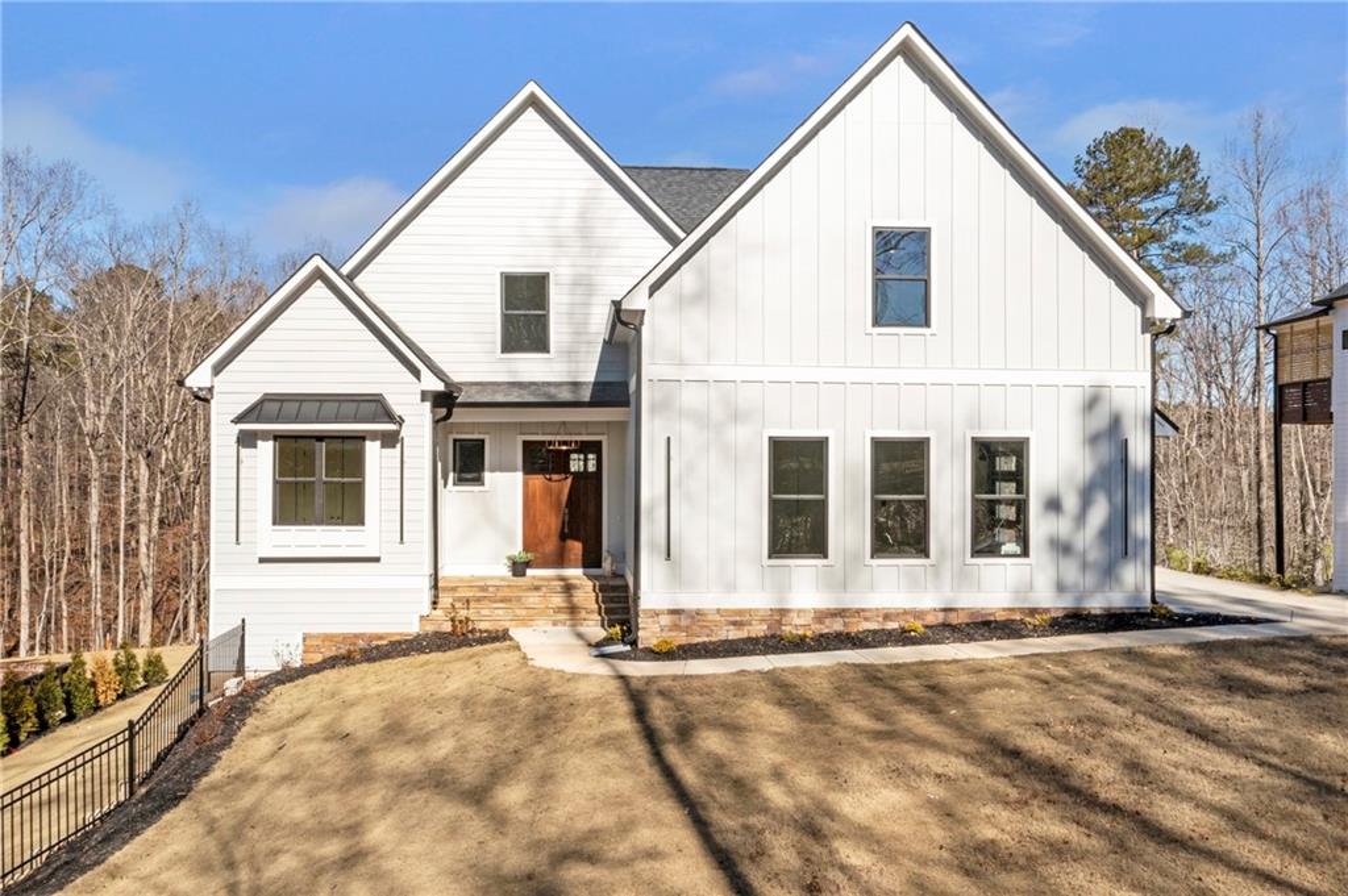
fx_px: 1048
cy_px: 448
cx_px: 674
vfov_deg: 46.3
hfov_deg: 65.5
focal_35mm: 28
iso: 100
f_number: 10
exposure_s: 1/200
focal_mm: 10.26
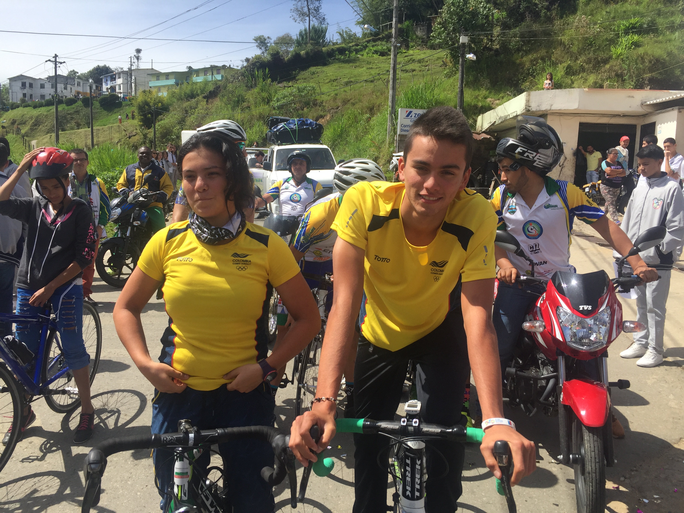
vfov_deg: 48.2
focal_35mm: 29
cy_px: 256
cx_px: 342
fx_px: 573
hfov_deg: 61.7
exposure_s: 1/1464
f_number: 2.2
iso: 32
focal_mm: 4.15
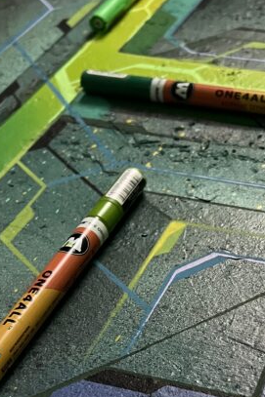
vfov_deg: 29.0
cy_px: 317
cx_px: 241
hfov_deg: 19.6
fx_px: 751
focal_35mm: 68
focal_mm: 5.7
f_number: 1.5
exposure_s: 1/33
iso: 640
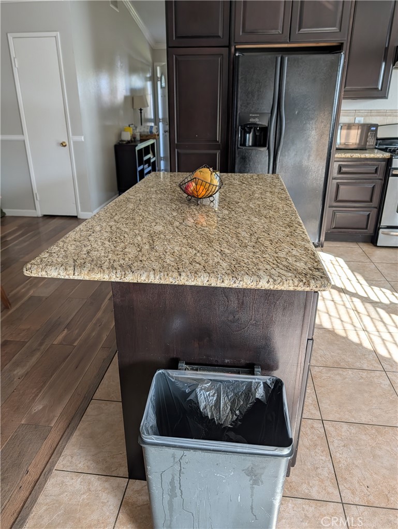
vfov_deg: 71.5
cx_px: 199
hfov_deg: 56.9
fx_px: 367
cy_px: 264
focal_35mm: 24
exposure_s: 1/102
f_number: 1.68
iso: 176
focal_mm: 6.9
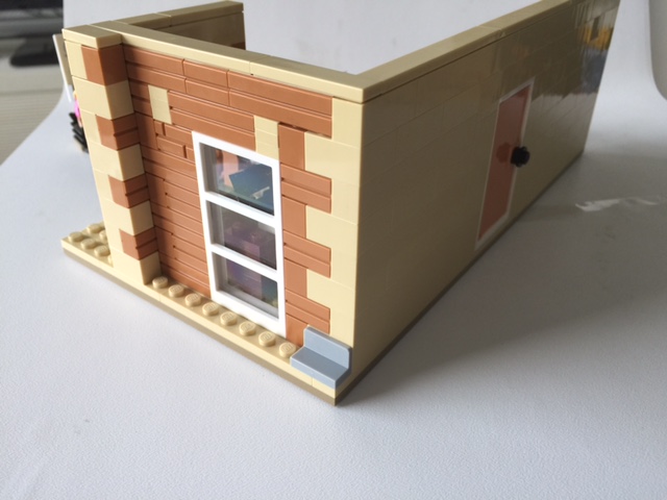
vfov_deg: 48.2
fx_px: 559
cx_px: 334
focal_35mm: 29
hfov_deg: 61.7
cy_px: 250
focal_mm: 4.15
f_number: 2.2
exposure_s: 1/40
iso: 32
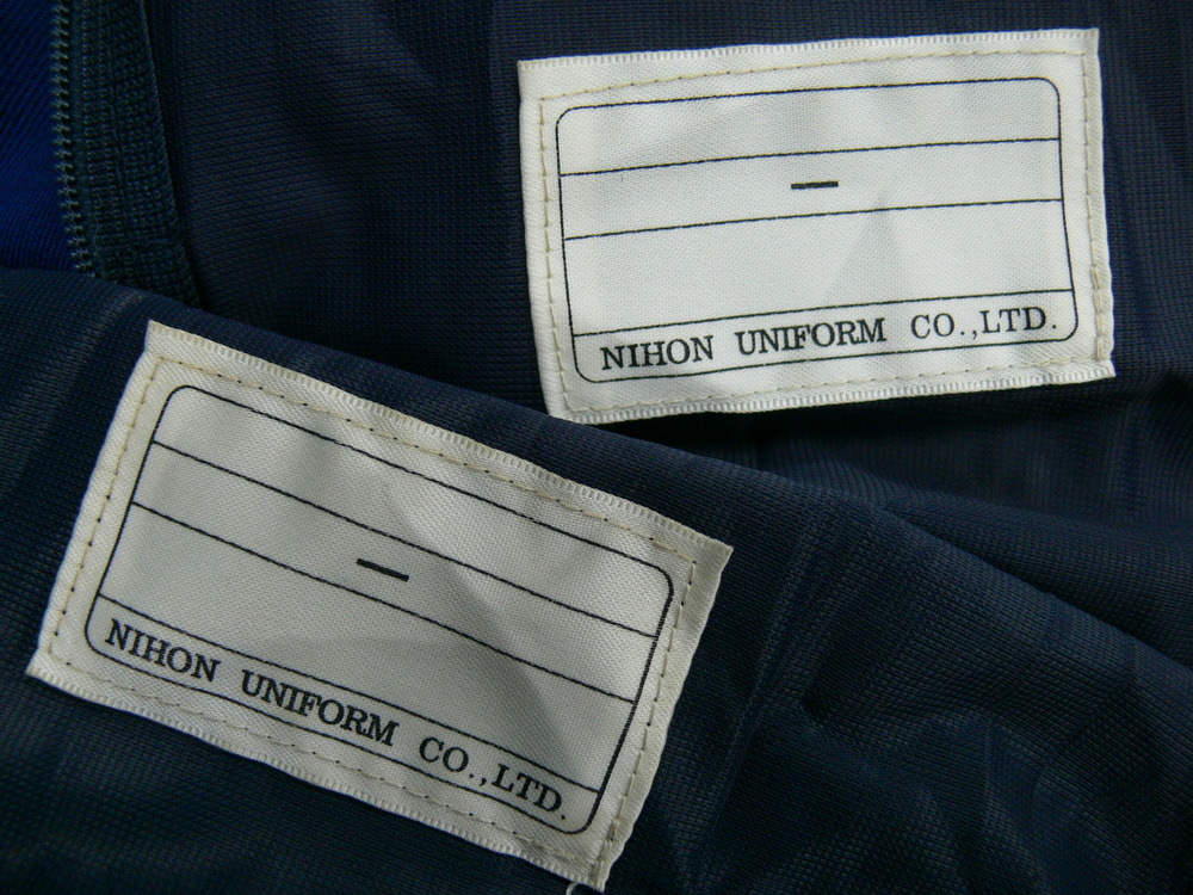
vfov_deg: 40.7
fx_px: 1206
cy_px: 448
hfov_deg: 52.6
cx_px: 596
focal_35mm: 35
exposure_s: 1/30
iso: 125
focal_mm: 7.4
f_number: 2.8
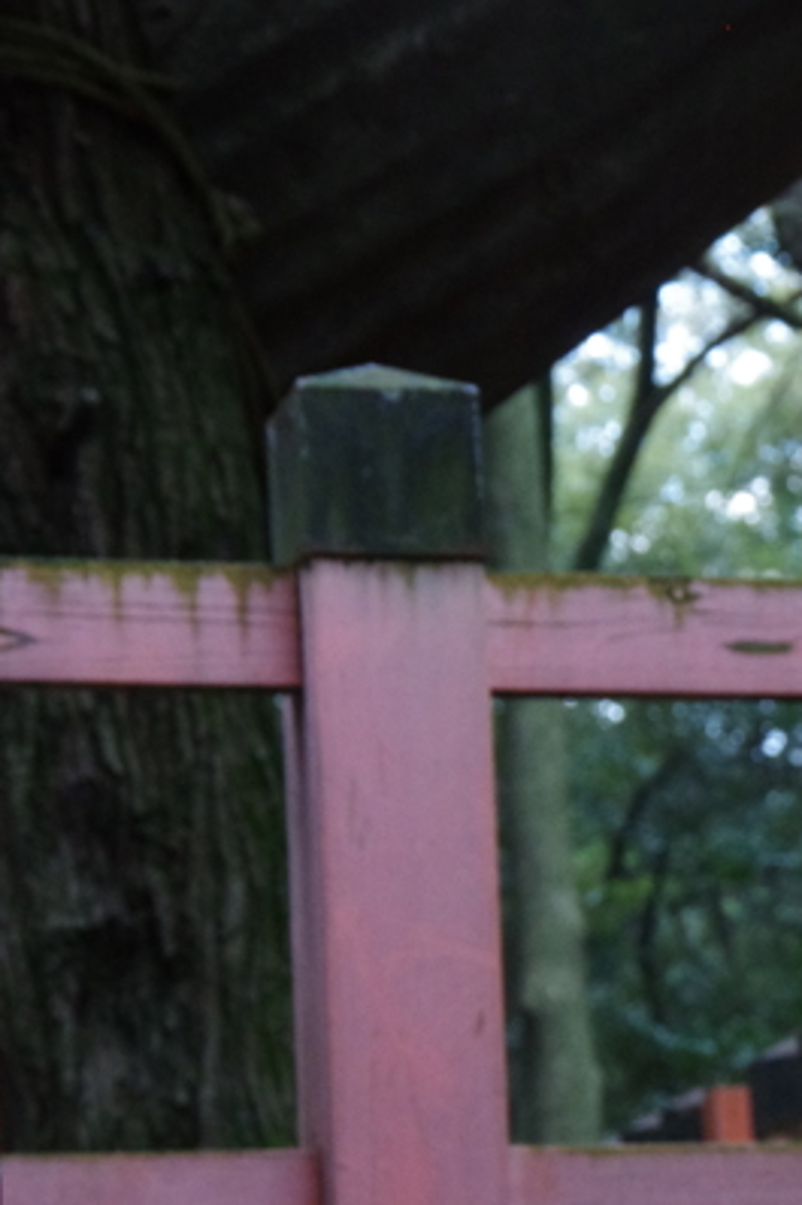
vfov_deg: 13.3
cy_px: 1005
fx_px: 5150
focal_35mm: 154
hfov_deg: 8.7
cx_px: 1201
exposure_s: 1/60
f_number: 9
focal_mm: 40
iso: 1600
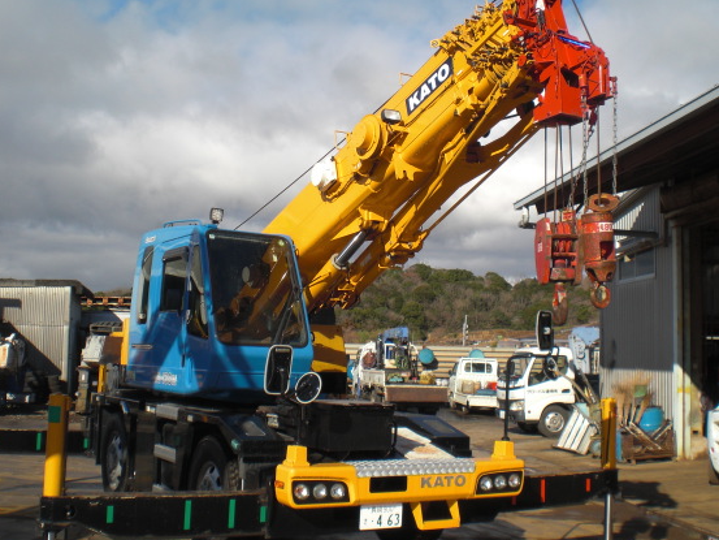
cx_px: 386
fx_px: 914
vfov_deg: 32.9
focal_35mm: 44
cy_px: 268
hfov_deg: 42.9
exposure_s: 1/400
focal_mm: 6.3
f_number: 5.6
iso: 64
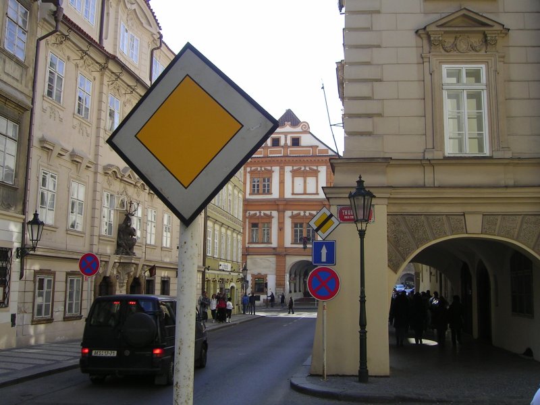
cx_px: 270
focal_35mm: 36
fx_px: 562
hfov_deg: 51.4
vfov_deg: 39.7
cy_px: 202
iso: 50
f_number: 4.8
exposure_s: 1/201
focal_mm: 5.6
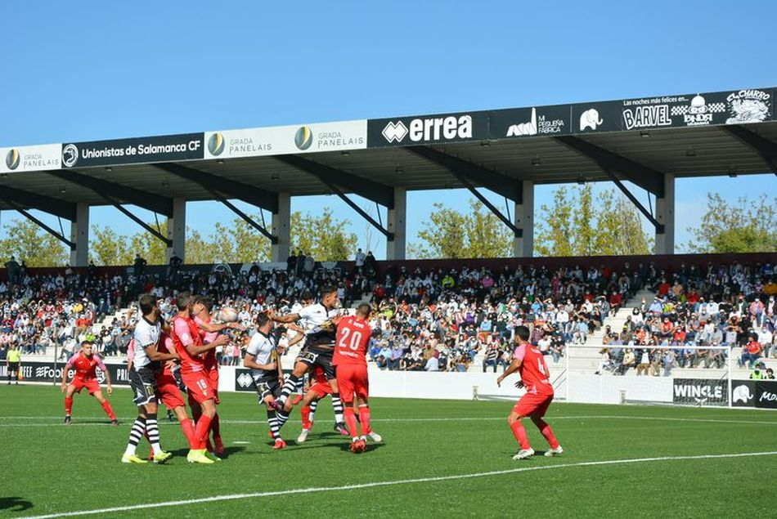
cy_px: 260
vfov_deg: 17.5
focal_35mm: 78
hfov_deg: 26.0
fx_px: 1685
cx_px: 388
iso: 100
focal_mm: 52
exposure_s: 1/350
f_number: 9.5
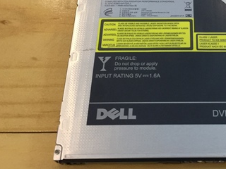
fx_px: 379
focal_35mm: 58
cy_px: 17
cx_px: 178
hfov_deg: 32.4
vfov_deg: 24.5
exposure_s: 1/17
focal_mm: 4.15
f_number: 2.2
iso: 125
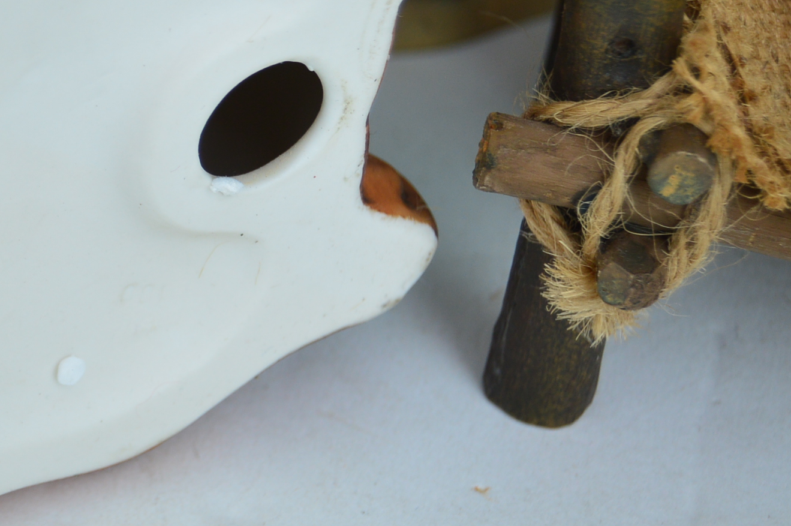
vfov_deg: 10.5
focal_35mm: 130
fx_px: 2854
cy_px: 188
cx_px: -101
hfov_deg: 15.3
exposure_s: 1/200
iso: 200
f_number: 4.8
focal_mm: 38
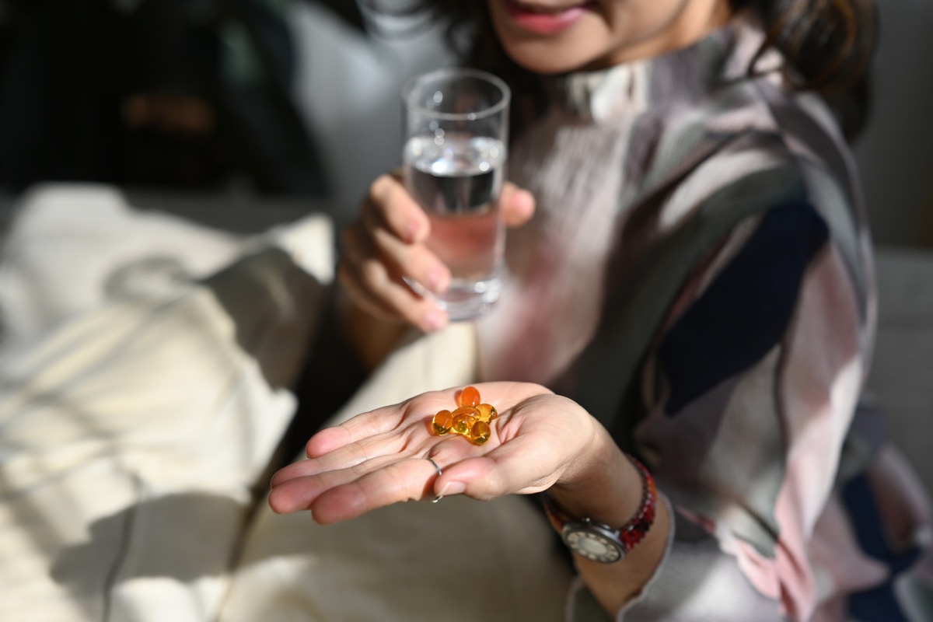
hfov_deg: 23.9
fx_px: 2203
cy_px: 311
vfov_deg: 16.1
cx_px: 466
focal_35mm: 85
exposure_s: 1/2500
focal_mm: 85
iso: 400
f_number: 2.8
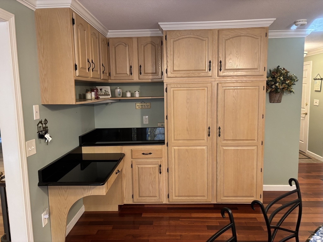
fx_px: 243
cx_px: 162
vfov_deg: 53.1
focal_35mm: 26
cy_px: 121
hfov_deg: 67.3
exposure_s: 1/60
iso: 320
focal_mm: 5.96
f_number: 1.6
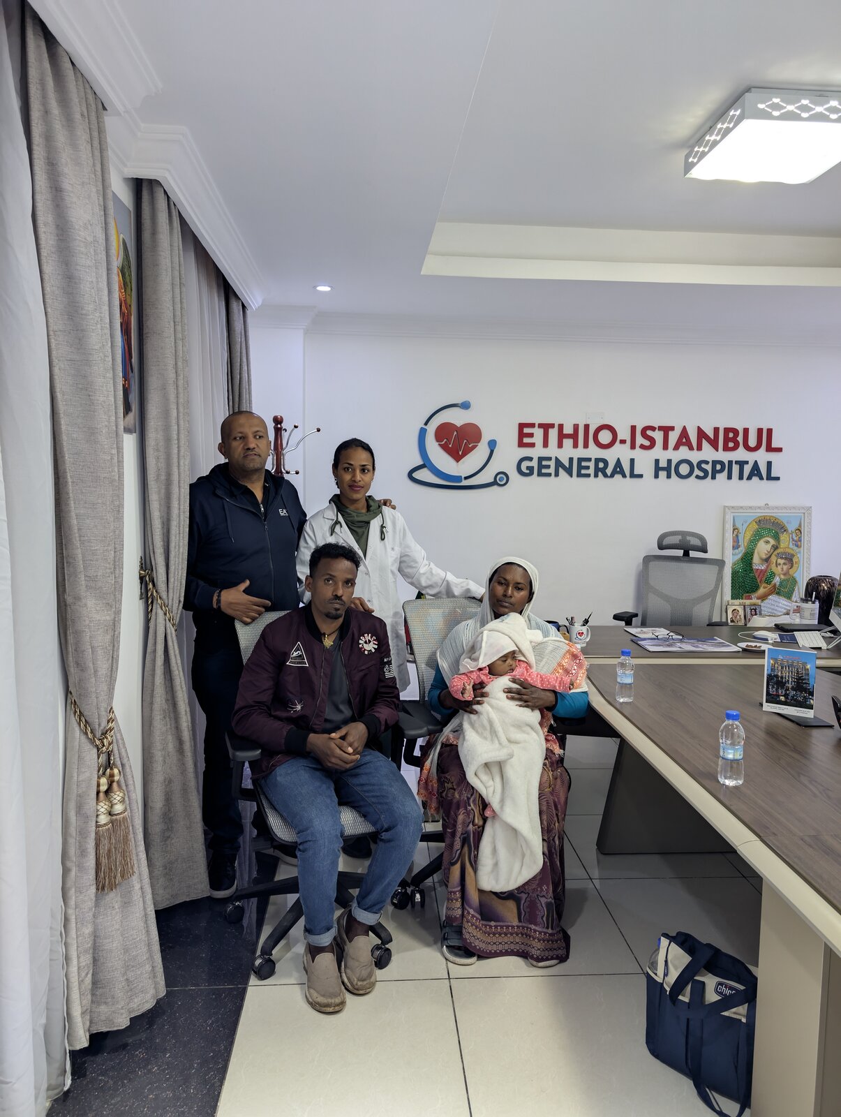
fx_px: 775
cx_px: 420
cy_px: 558
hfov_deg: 56.9
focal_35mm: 24
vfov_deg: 71.5
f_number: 1.68
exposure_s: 1/16.8
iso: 219
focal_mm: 6.9
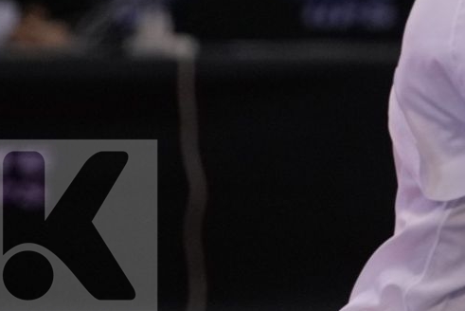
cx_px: 711
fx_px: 14203
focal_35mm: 1099
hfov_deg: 1.9
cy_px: -111
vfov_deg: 1.3
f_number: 2.8
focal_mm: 200
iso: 1600
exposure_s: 1/1000
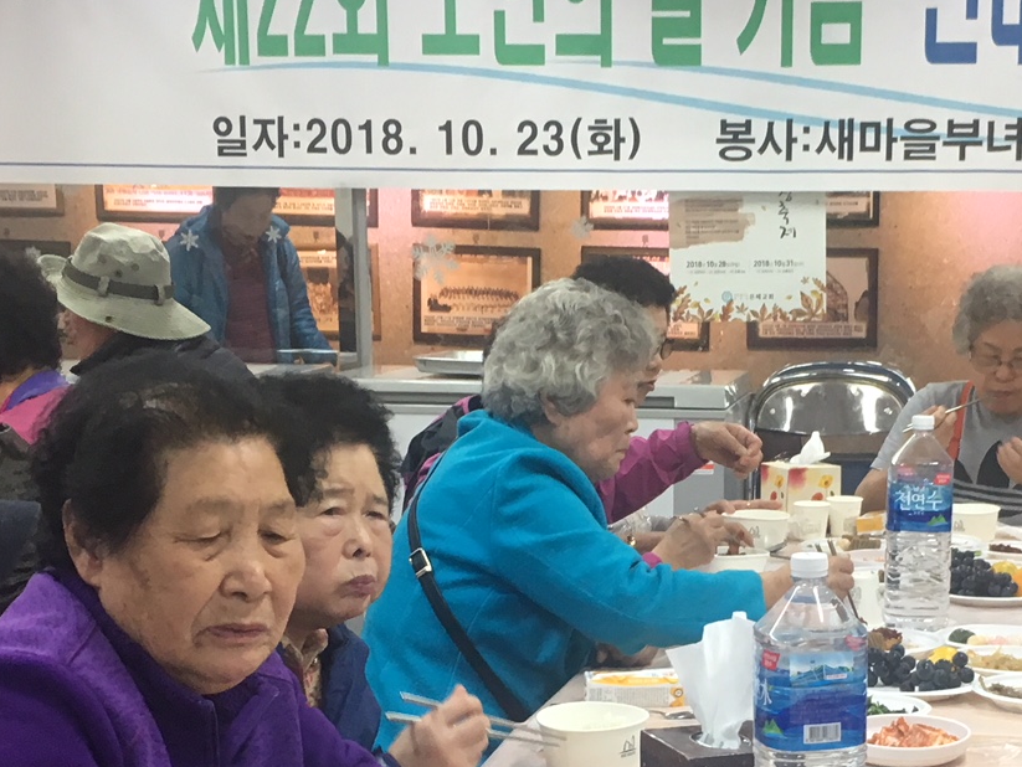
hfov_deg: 27.1
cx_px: 729
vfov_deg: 20.4
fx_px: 2097
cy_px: 676
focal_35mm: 71
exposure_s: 1/33
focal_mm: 4.15
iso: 80
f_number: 2.2
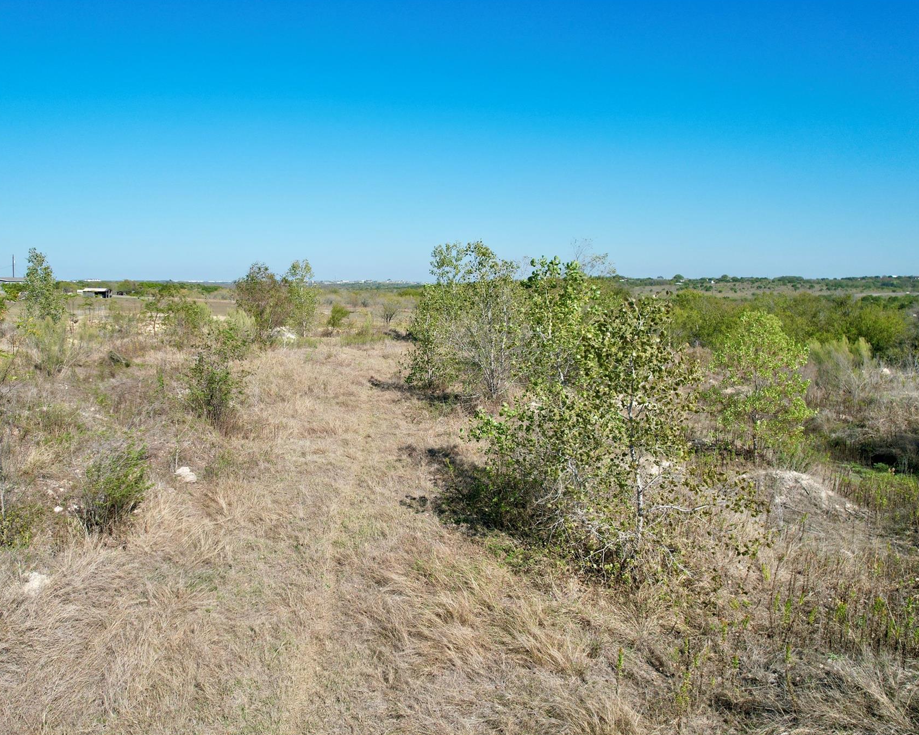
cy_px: 366
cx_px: 410
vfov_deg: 56.8
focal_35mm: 25
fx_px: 680
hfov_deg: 67.9
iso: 100
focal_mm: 8.38
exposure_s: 1/2000
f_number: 2.8
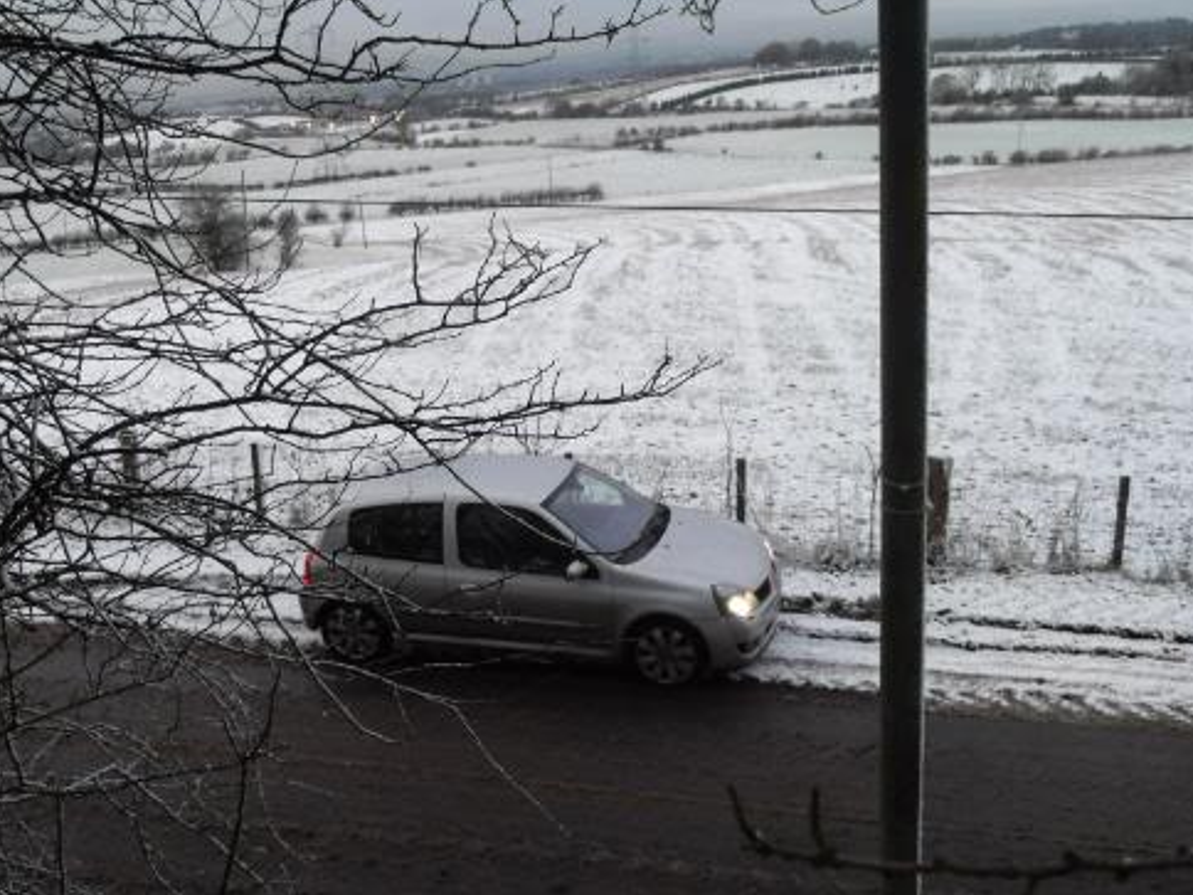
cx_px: 540
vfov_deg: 38.3
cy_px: 584
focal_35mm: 37
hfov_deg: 50.1
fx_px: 1275
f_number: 2.8
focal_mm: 6
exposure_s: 1/45
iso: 200
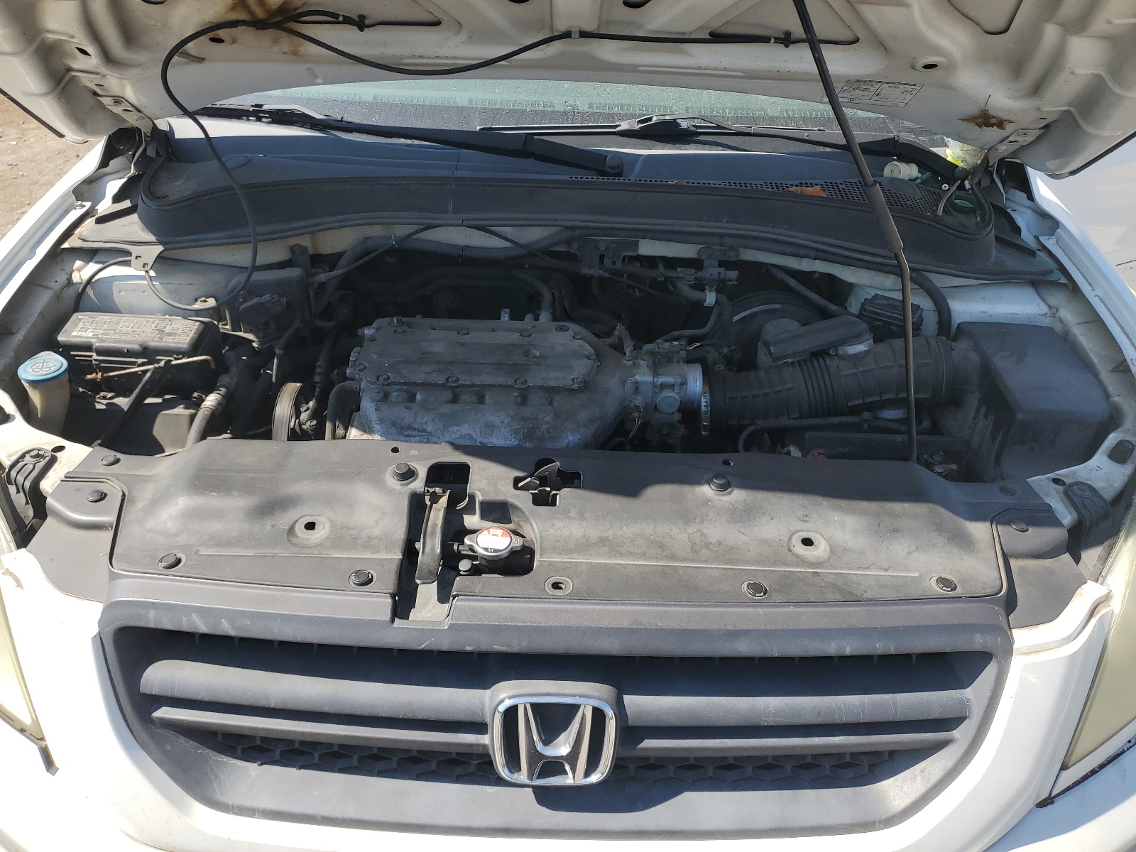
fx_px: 853
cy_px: 426
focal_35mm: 26
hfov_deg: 67.3
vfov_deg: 53.1
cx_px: 568
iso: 50
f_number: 1.5
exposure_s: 1/1667
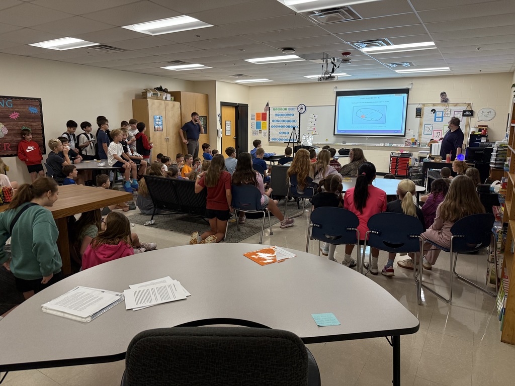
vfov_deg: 56.8
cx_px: 258
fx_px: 357
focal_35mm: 24
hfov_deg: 71.6
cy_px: 193
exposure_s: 1/60
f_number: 1.78
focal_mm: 6.76
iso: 320
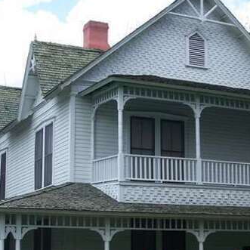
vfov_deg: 21.7
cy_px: 184
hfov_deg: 21.9
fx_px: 645
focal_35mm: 79
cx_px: 155
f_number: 2.8
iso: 64
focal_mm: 7.8
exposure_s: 1/500
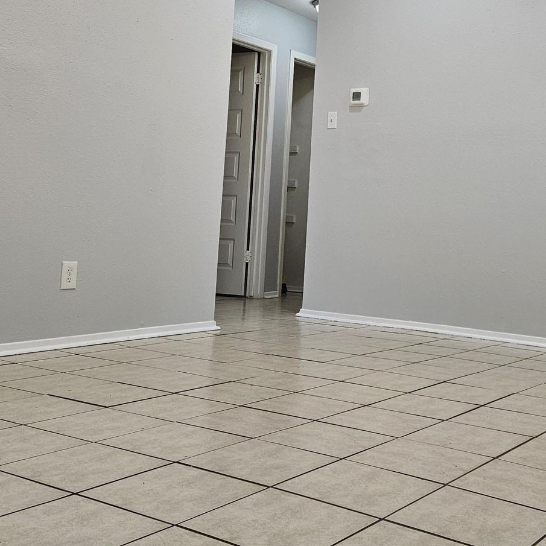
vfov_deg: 36.0
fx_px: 821
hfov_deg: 36.5
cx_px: 358
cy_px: 139
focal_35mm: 46
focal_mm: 5.4
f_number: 1.8
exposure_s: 1/120
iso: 250
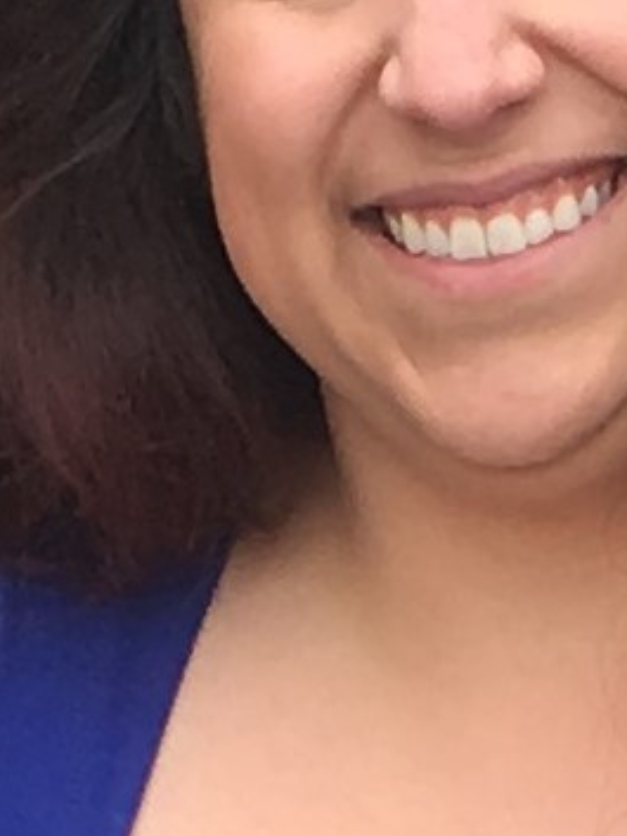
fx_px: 1738
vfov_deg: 27.0
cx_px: 618
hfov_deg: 19.9
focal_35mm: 72
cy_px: 409
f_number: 2.2
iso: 25
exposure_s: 1/370
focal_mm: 4.15
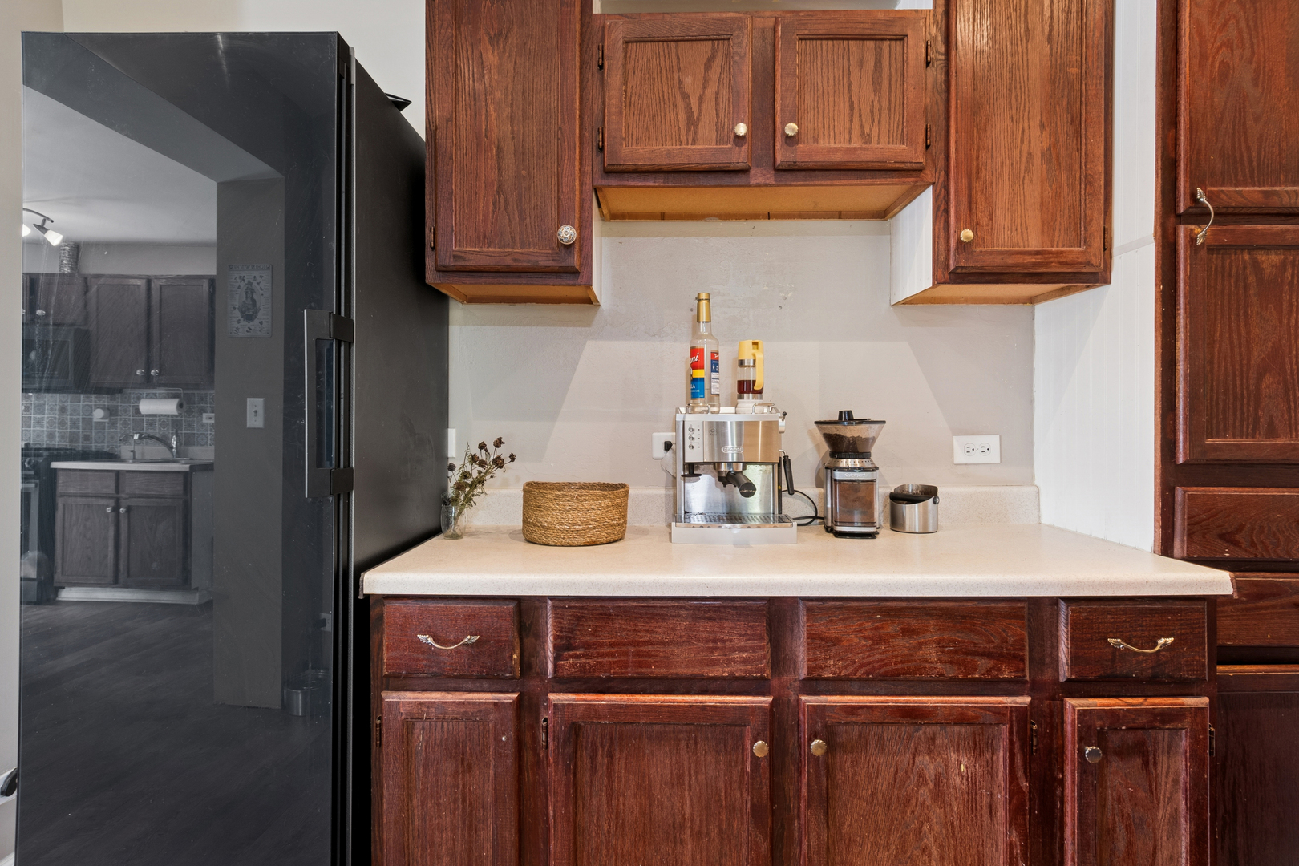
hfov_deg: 90.0
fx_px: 649
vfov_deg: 67.4
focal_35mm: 18
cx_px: 650
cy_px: 433
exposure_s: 1/3.33
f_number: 8
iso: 250
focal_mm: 12
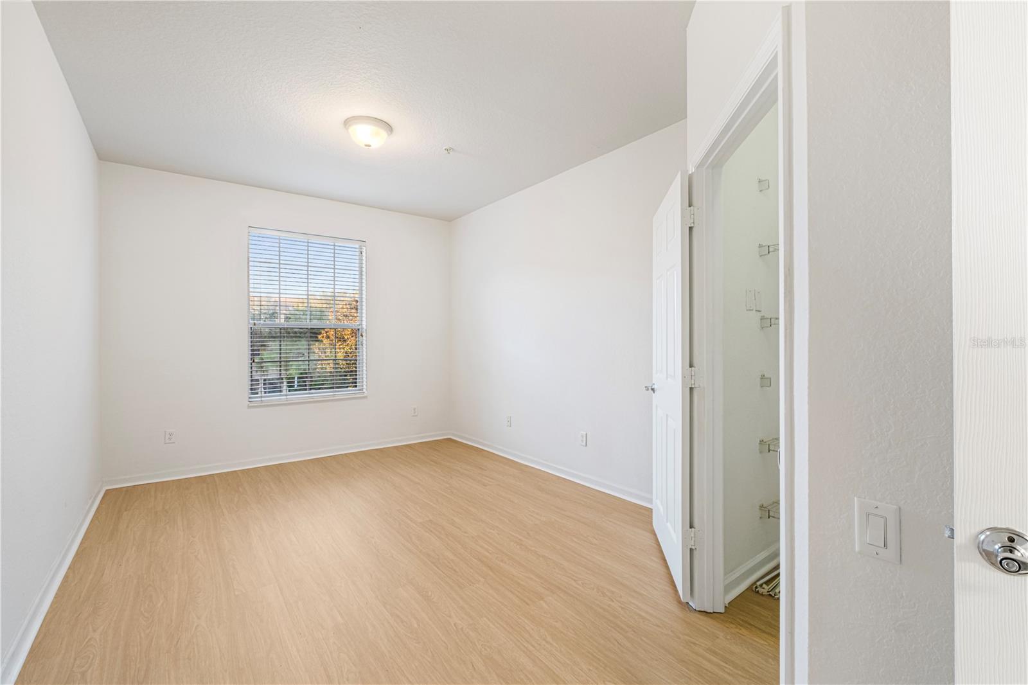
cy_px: 342
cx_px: 514
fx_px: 428
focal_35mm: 15
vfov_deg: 77.3
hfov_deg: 100.4
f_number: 10
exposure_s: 1/4
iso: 320
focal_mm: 10
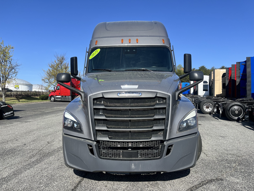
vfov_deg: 53.1
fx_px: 191
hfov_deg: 67.3
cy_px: 96
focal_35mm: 26
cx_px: 127
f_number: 1.6
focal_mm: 5.1
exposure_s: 1/2899
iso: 50
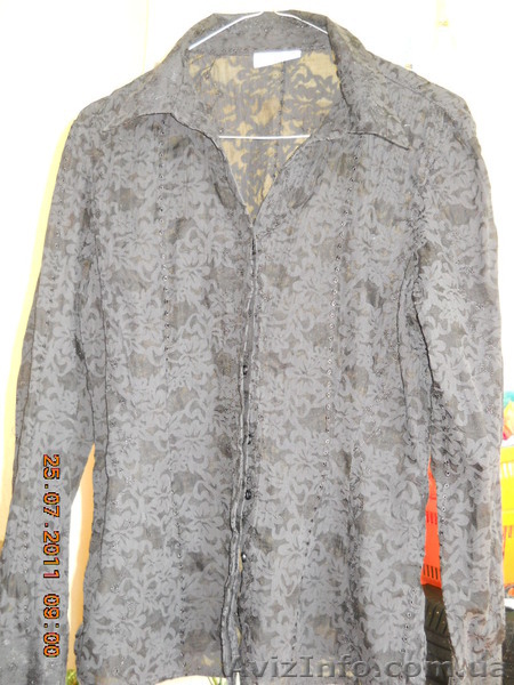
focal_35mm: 41
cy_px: 342
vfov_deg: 45.8
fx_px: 812
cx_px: 257
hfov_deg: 35.1
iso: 320
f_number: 3.1
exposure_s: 1/30
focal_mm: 6.72
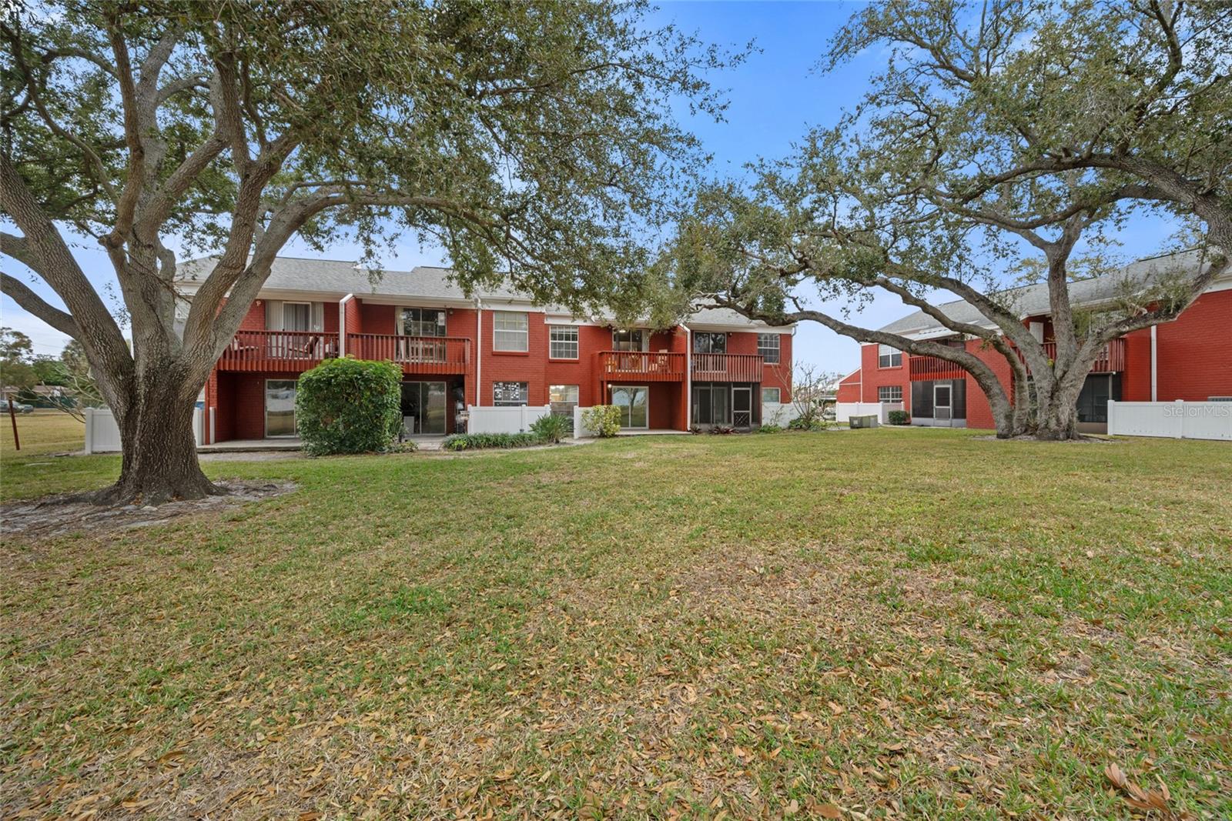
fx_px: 479
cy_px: 410
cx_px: 616
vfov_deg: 81.2
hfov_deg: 104.2
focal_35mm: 14
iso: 250
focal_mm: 14
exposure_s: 1/60
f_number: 6.3
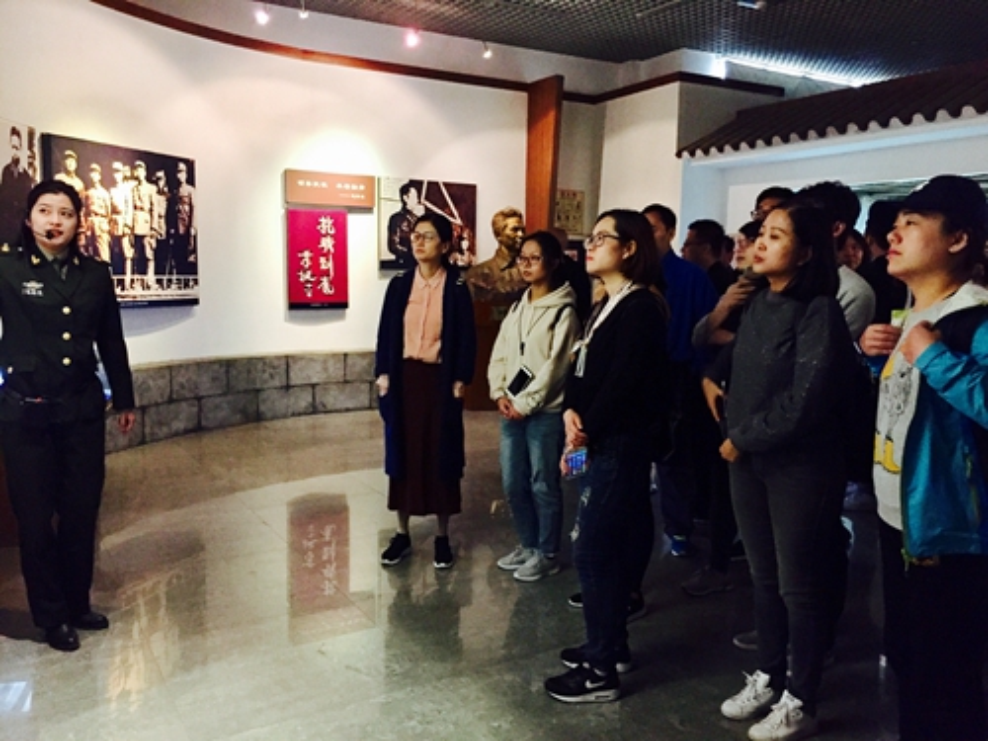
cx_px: 494
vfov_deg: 48.2
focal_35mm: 29
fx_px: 828
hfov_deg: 61.7
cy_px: 370
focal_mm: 4.15
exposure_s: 1/17
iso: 400
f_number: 2.2
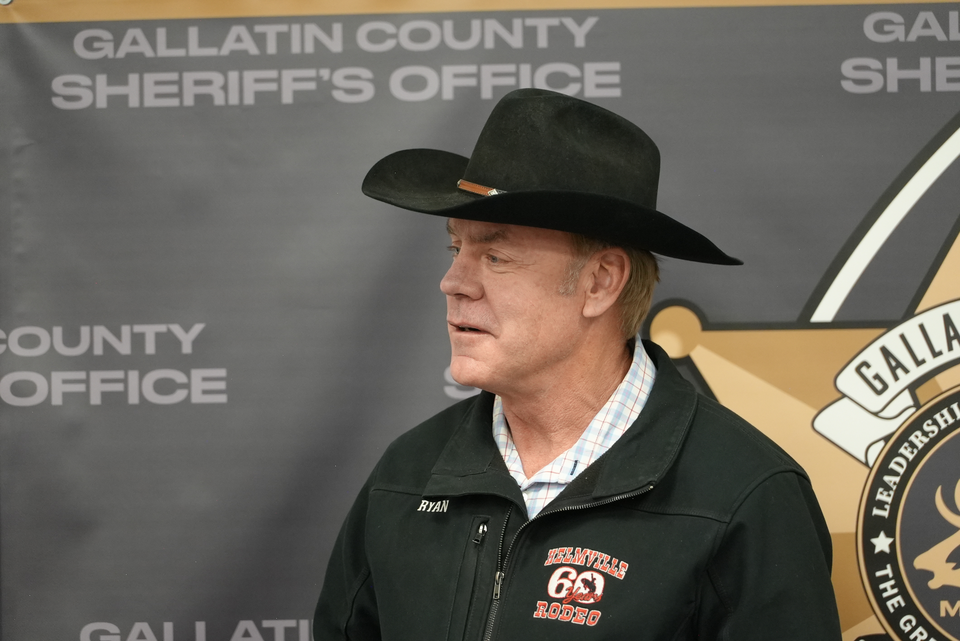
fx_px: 3522
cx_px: 480
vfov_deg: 10.4
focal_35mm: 132
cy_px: 320
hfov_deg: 15.5
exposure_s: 1/160
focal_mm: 132
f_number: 4
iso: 6400
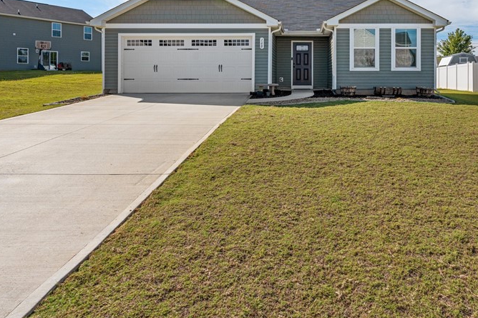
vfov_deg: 46.4
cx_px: 301
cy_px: 78
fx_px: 356
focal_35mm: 27
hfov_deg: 66.7
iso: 250
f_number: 9
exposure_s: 1/800
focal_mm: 16.5
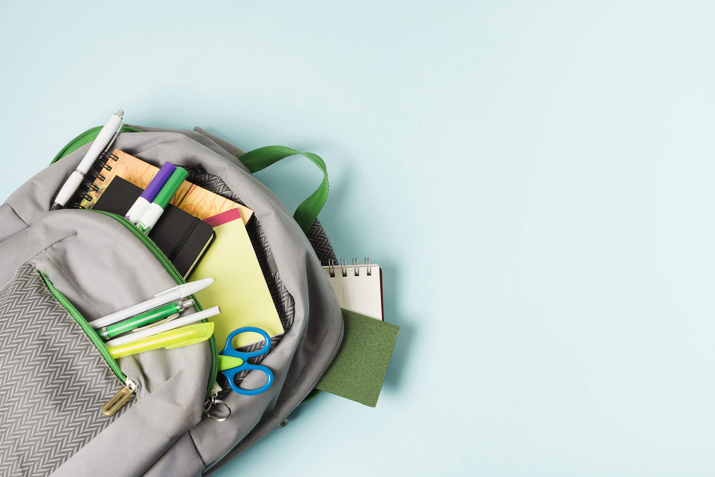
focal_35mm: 52
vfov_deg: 25.7
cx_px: 358
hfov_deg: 37.9
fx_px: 1043
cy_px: 238
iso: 320
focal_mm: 35
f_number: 8
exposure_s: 1/160
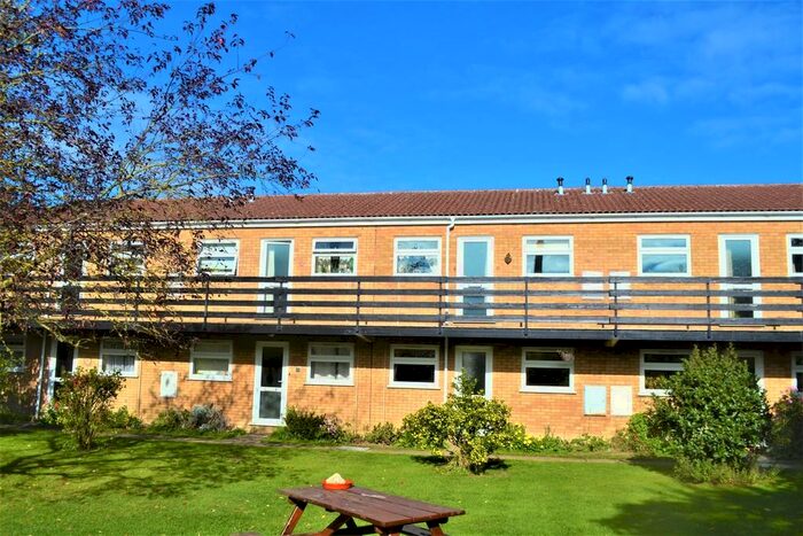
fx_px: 669
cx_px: 402
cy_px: 268
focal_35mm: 30
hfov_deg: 61.9
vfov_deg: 43.6
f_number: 9
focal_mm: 20
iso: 100
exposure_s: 1/320
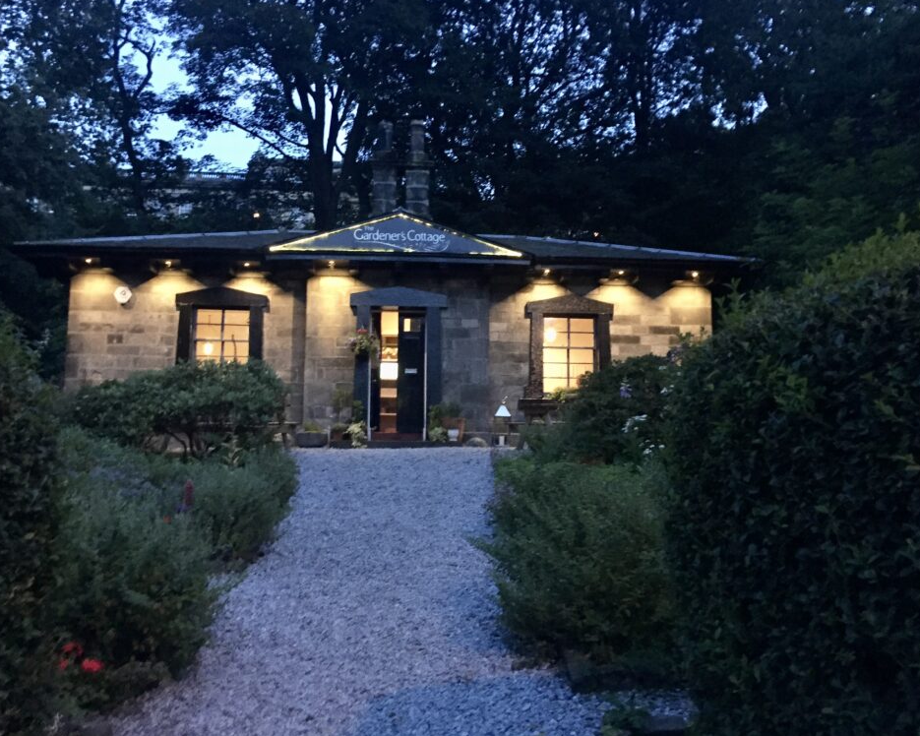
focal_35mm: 31
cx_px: 447
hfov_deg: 57.2
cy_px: 370
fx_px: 844
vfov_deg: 47.1
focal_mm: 4.15
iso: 500
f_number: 2.2
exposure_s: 1/17
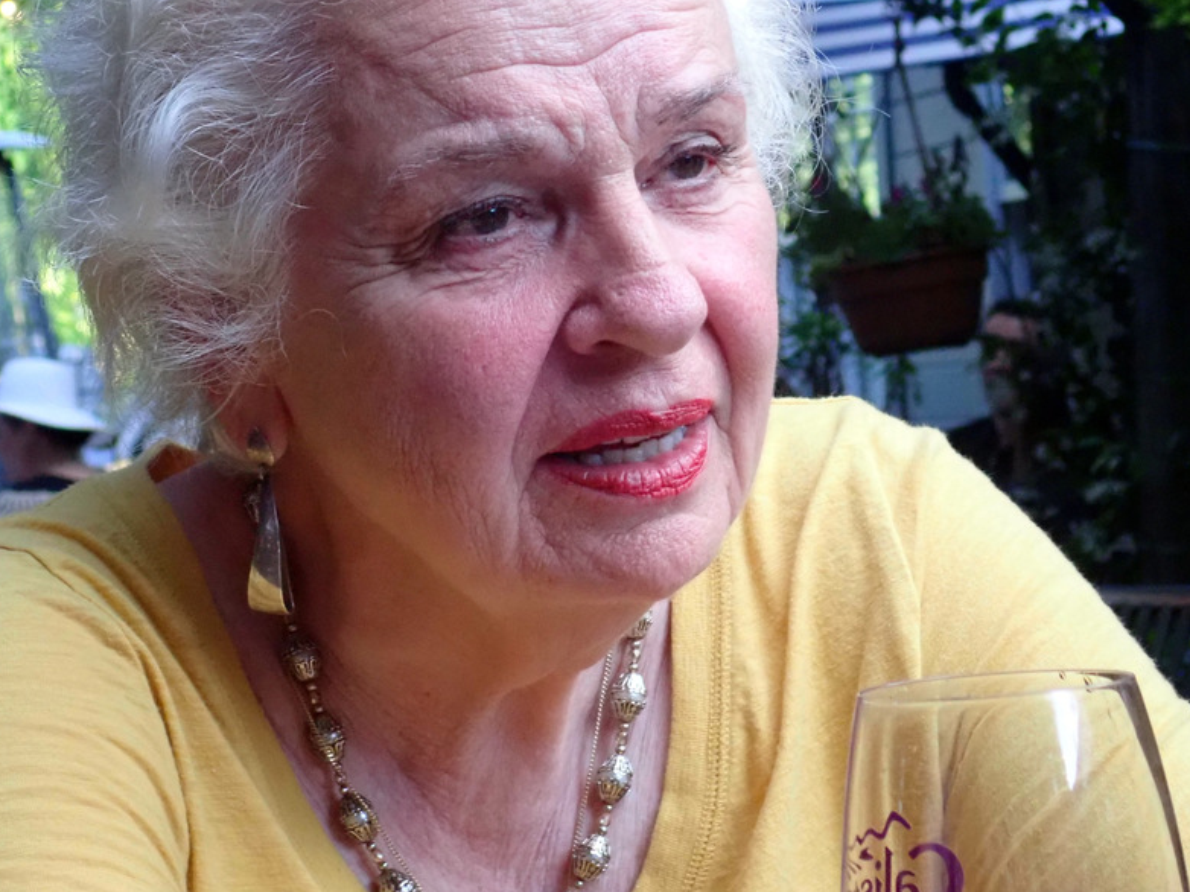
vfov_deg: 12.8
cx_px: 521
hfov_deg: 17.0
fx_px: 3987
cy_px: 378
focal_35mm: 116
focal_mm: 18
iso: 1250
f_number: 4.9
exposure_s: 1/100
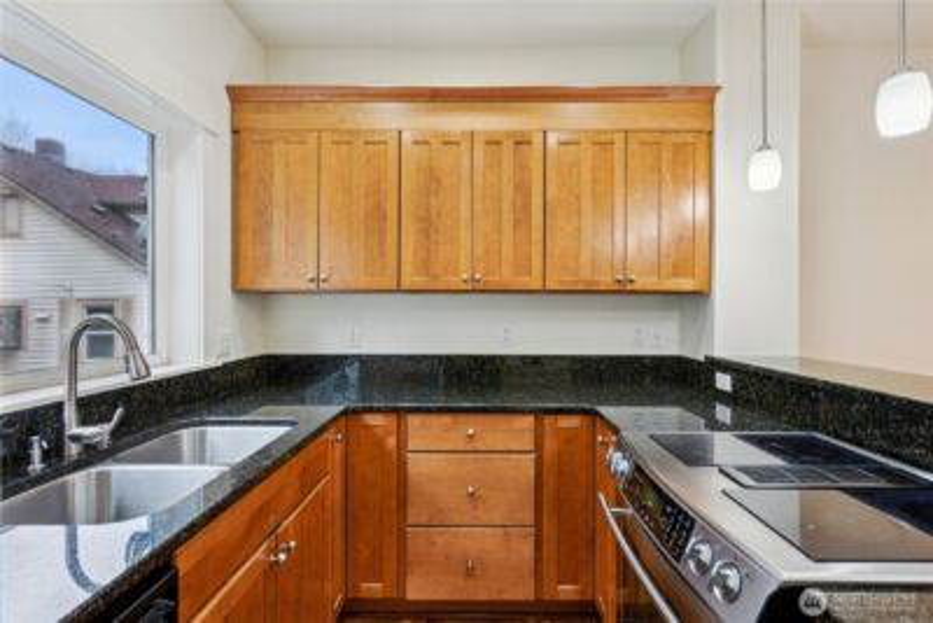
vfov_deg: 70.5
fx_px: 441
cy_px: 312
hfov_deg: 93.3
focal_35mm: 17
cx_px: 466
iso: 400
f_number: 8
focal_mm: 17
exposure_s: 1/10
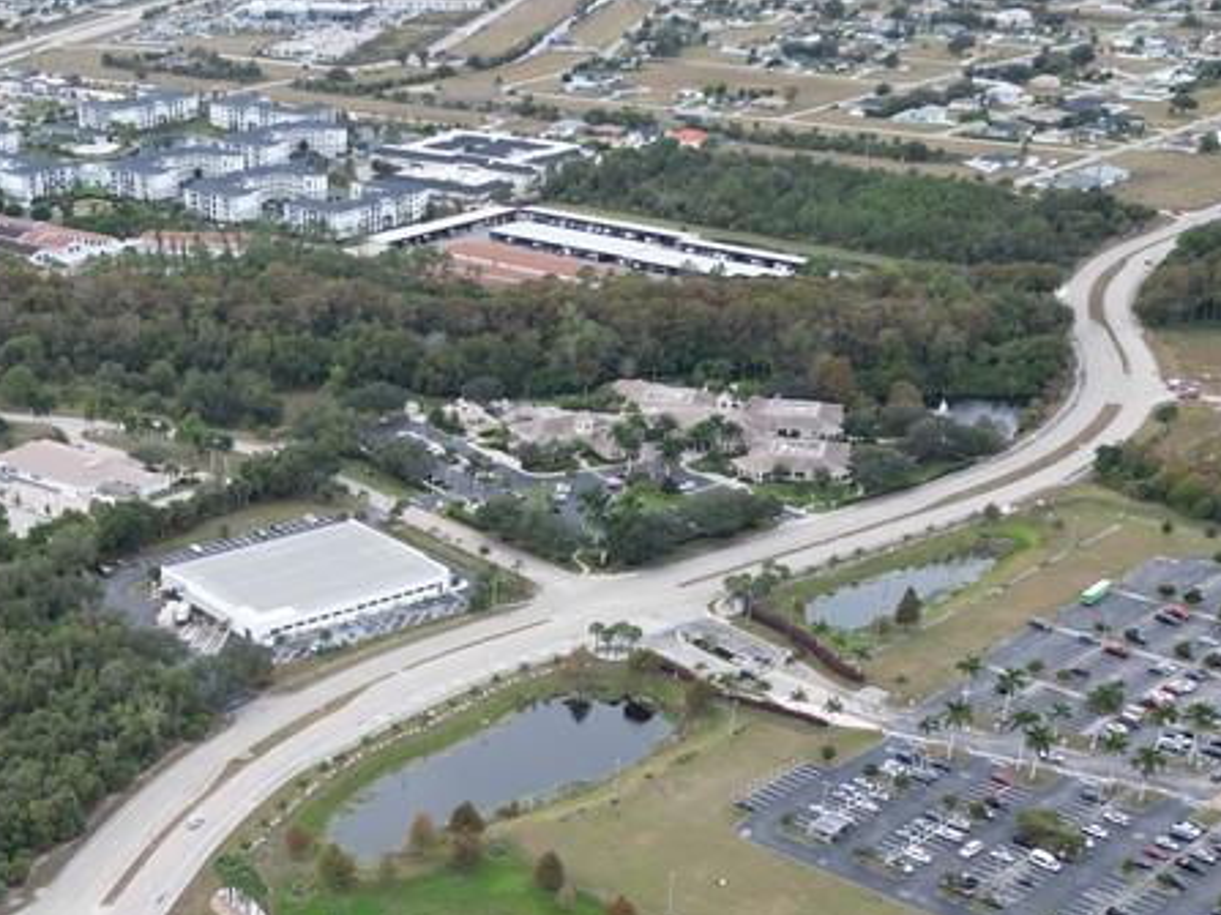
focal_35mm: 55
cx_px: 358
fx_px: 1939
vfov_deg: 25.2
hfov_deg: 34.4
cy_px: 931
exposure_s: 1/800
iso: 120
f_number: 1.7
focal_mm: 6.72
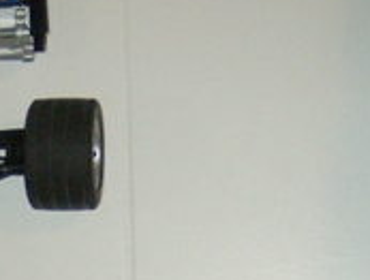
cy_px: 383
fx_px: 1566
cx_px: -90
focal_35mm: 146
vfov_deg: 10.0
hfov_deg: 13.1
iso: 200
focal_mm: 6
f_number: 2.8
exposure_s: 1/60
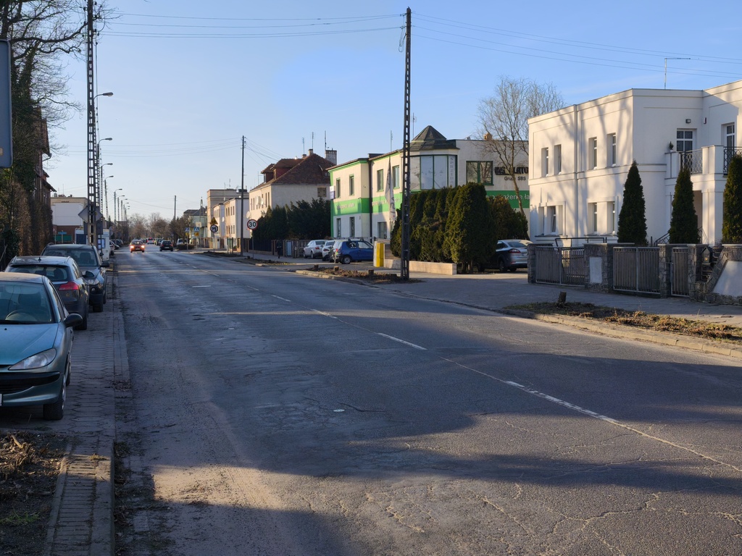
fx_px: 986
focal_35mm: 46
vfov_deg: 31.5
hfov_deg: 41.2
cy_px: 278
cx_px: 371
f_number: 1.6
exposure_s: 1/1723
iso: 50
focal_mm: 6.57
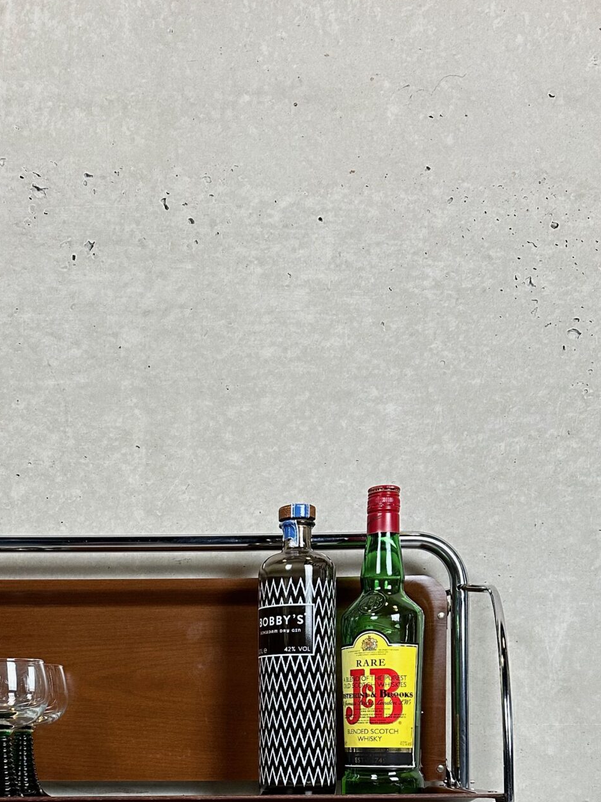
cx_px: 109
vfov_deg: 36.2
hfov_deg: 28.9
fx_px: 1135
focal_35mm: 49
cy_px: 742
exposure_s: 1/100
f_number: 1.78
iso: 200
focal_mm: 6.86
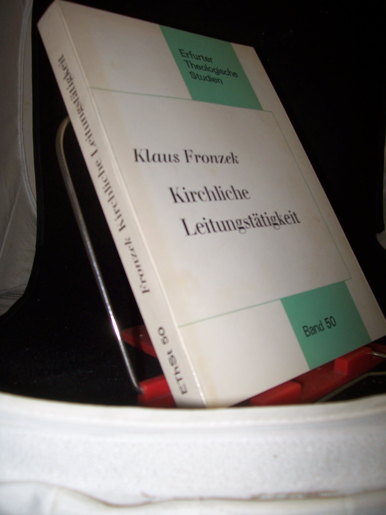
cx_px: 193
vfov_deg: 54.0
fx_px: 506
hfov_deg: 41.8
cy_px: 258
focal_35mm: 34
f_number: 2.7
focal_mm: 5.6
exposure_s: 1/60
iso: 80
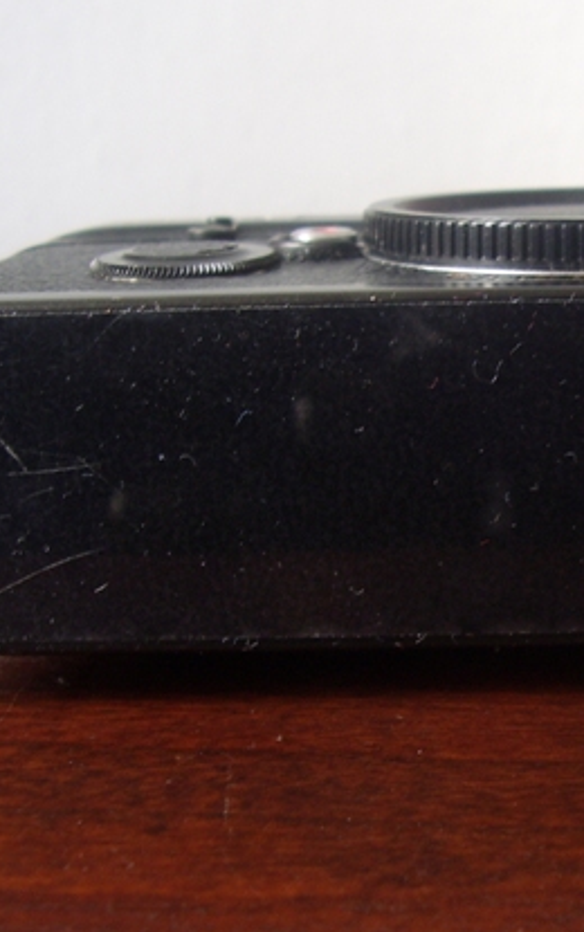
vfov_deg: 41.0
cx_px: 530
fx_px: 1246
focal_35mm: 49
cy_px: 494
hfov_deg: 25.5
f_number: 2.9
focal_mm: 5.8
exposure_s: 1
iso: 100
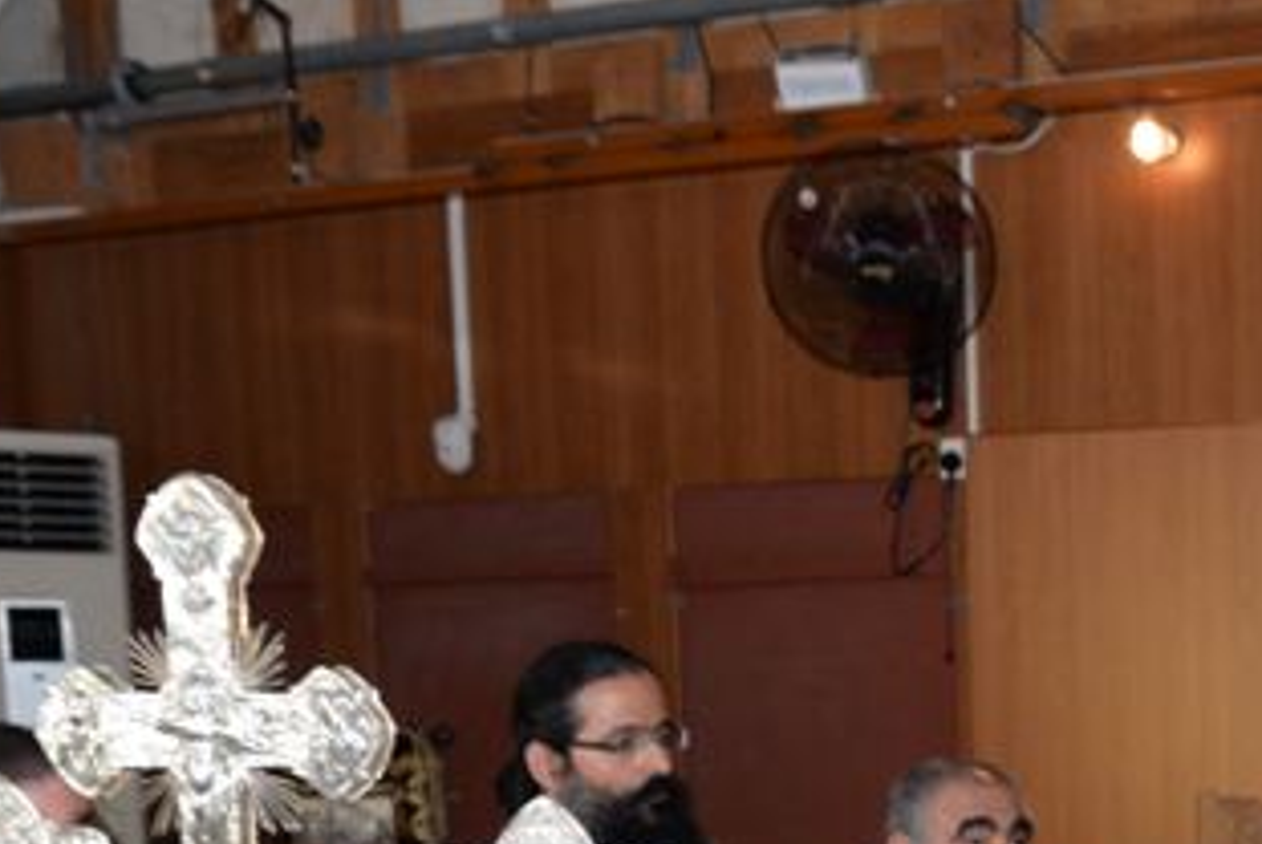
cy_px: 1292
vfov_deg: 16.7
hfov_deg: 25.5
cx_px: 1363
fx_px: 2596
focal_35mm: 74
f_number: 7.1
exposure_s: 1/80
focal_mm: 24
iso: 800
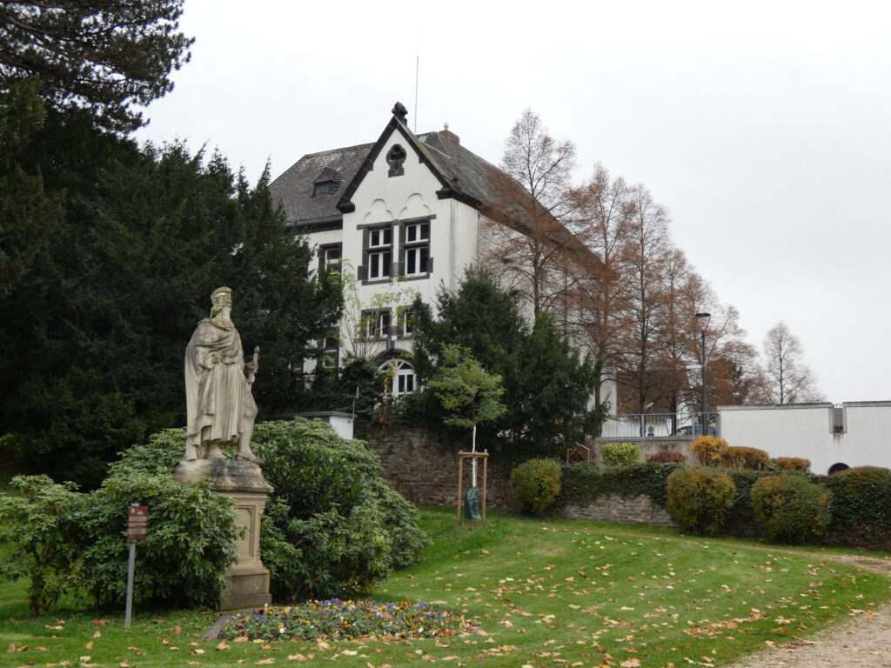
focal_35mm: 46
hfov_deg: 41.2
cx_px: 446
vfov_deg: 31.5
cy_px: 334
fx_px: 1184
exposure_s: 1/80
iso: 80
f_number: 3.8
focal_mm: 8.2
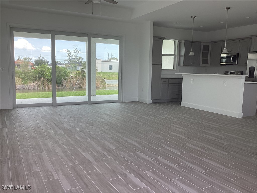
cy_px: 96
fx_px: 230
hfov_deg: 58.4
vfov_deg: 45.4
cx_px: 128
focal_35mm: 31
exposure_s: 1/120
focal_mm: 3.3
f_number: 2.4
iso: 25
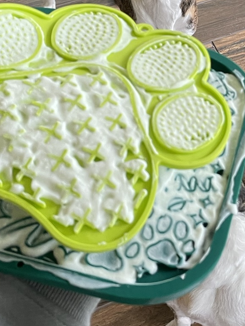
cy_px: 110
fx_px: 632
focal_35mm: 67
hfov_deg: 21.5
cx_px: 216
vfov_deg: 28.8
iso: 160
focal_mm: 4.2
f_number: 1.6
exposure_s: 1/60
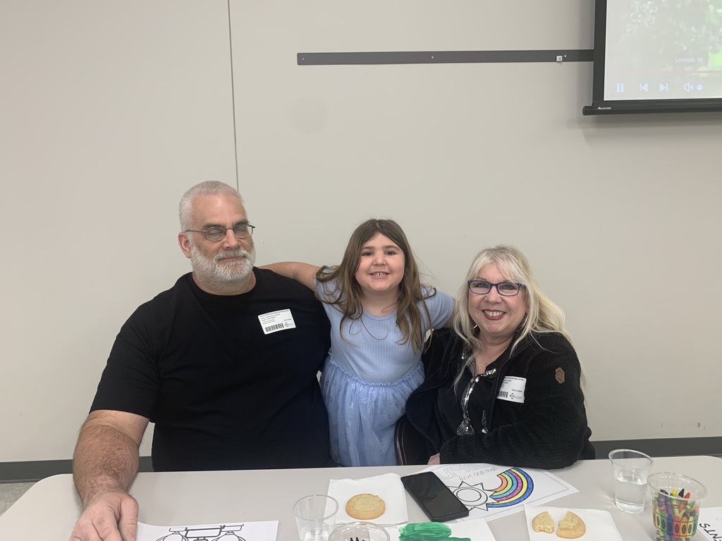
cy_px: 270
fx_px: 542
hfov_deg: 67.3
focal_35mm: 26
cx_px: 361
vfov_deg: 53.1
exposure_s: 1/60
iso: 50
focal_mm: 4.25
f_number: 1.8
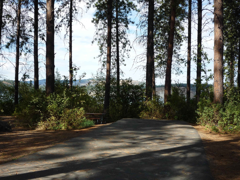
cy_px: 90
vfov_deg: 35.1
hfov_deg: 45.8
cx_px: 120
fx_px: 284
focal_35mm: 41
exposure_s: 1/320
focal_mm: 6.5
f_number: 4.5
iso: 100
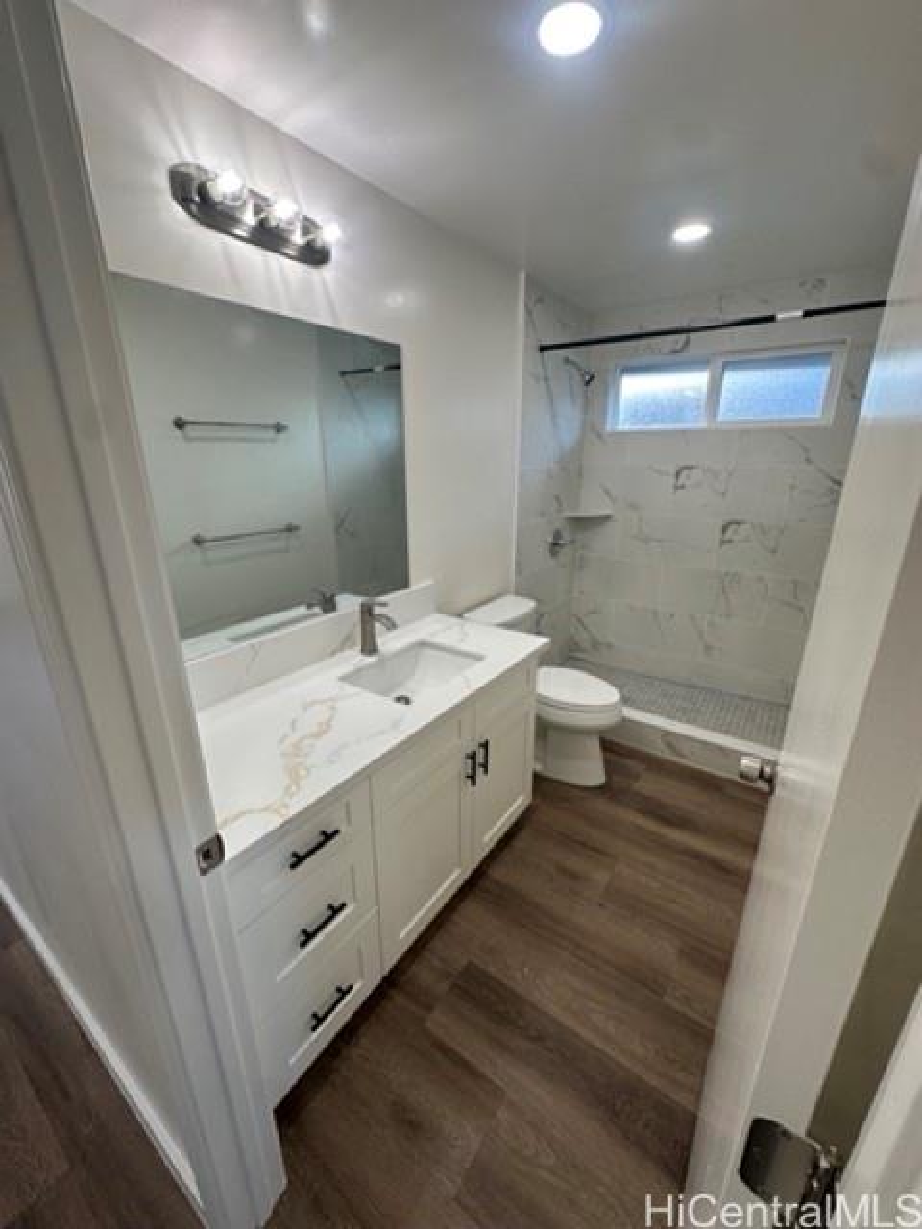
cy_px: 614
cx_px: 461
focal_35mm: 14
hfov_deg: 85.7
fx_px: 497
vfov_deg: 102.1
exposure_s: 1/120
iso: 80
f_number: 2.2
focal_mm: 2.22
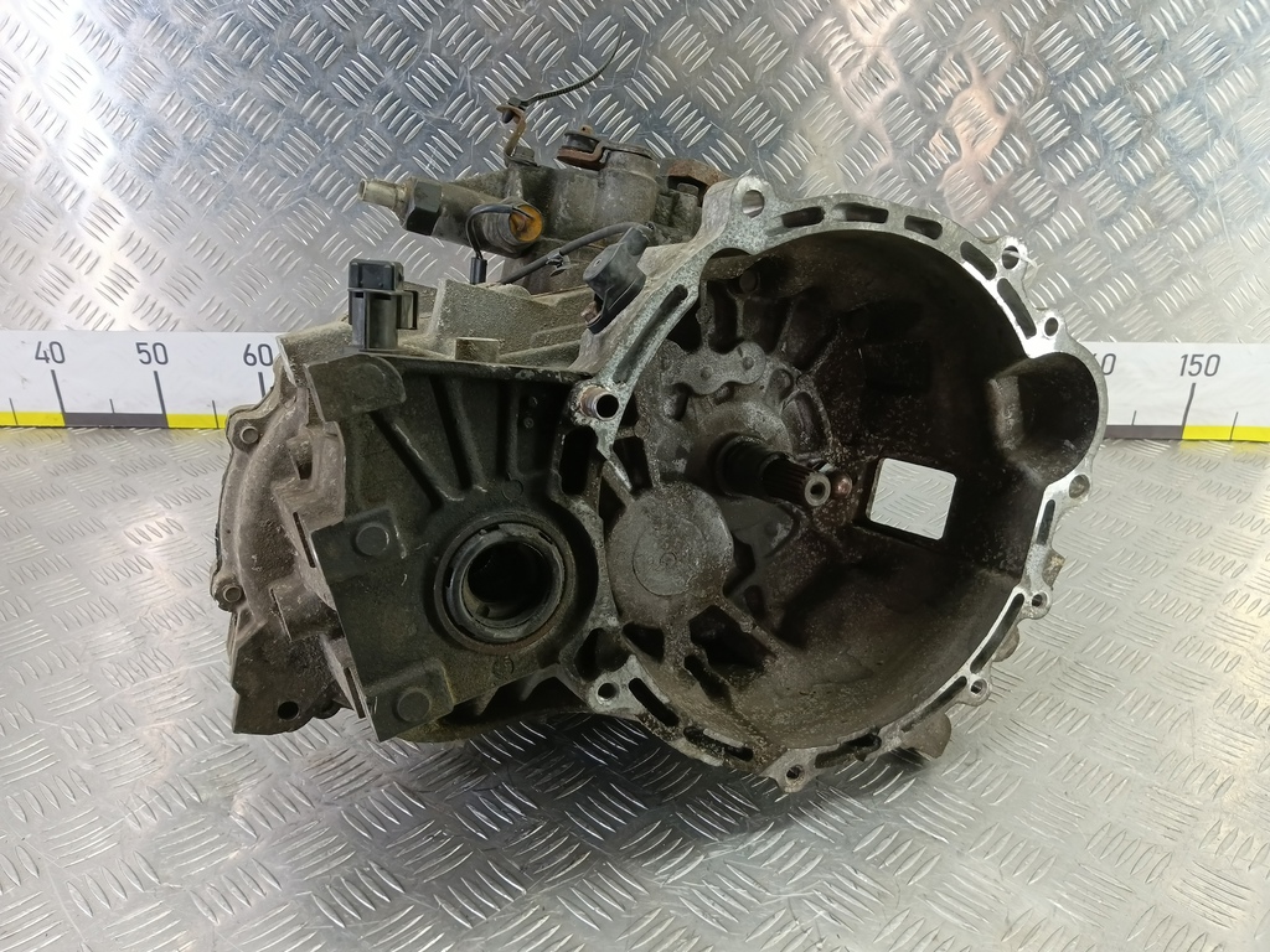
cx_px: 635
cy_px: 476
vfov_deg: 58.9
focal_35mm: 23
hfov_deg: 73.9
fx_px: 844
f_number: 1.6
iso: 226
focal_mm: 4.11
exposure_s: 1/50
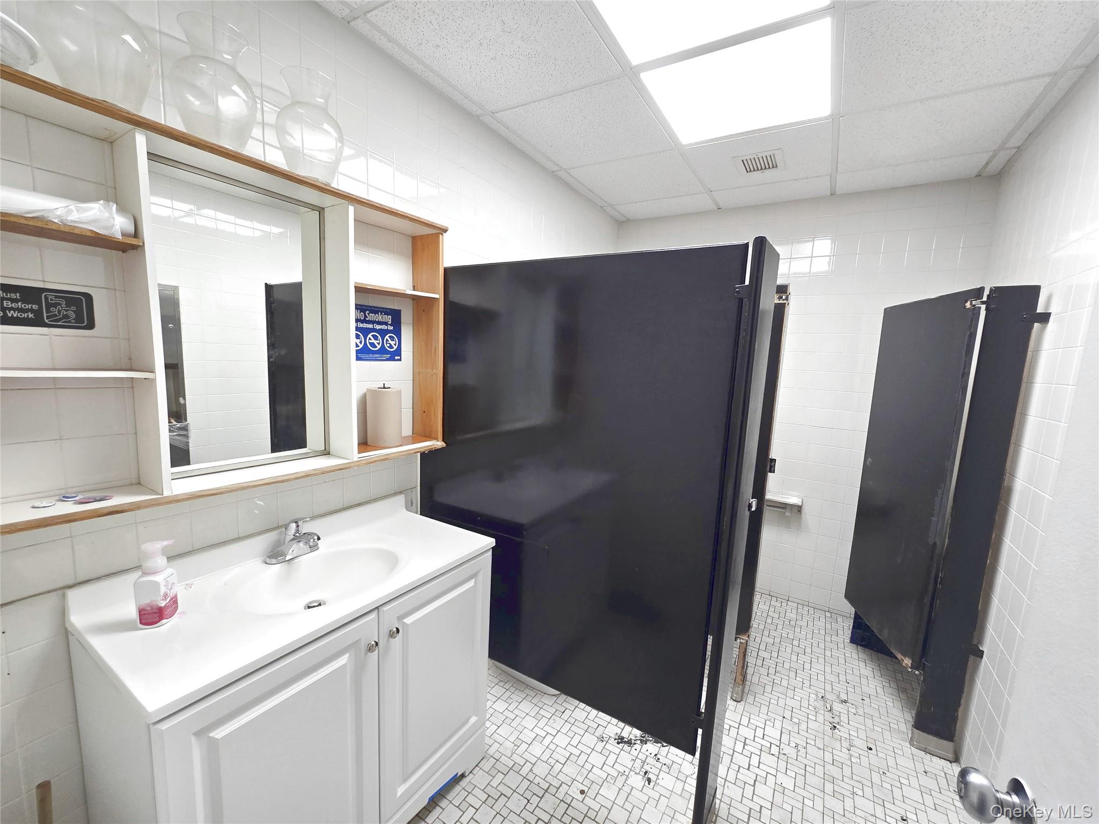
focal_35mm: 13
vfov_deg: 89.9
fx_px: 413
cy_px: 412
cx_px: 550
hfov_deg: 106.2
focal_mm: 2.2
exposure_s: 1/60
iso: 100
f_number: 2.2
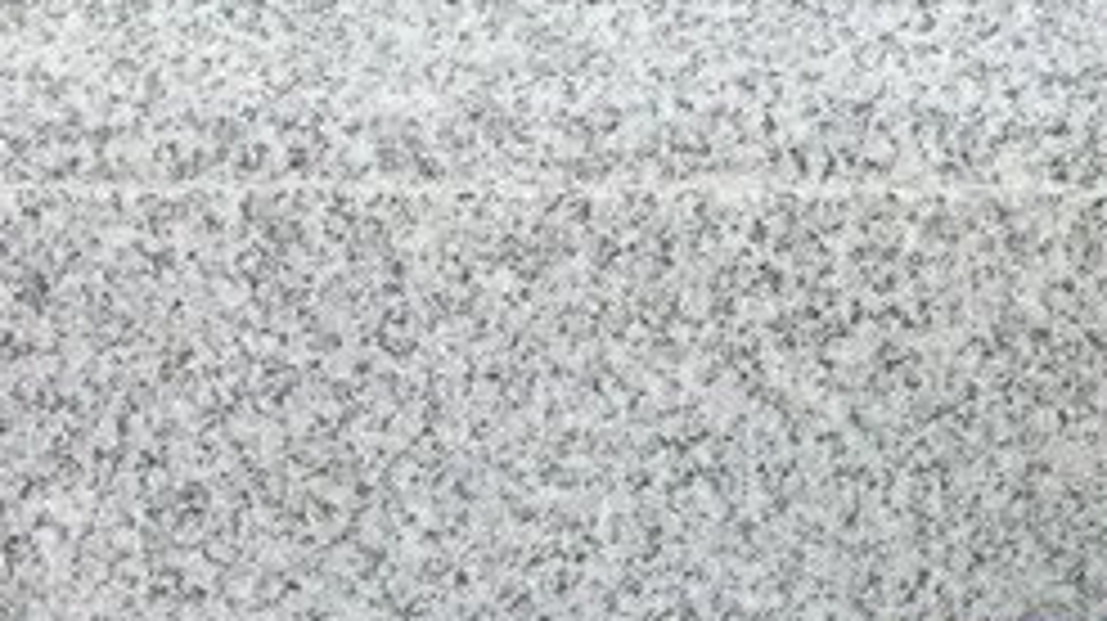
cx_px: 1674
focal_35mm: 110
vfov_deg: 10.7
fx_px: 3227
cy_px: 873
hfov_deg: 17.5
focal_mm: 3.3
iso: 25
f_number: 2.4
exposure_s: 1/420
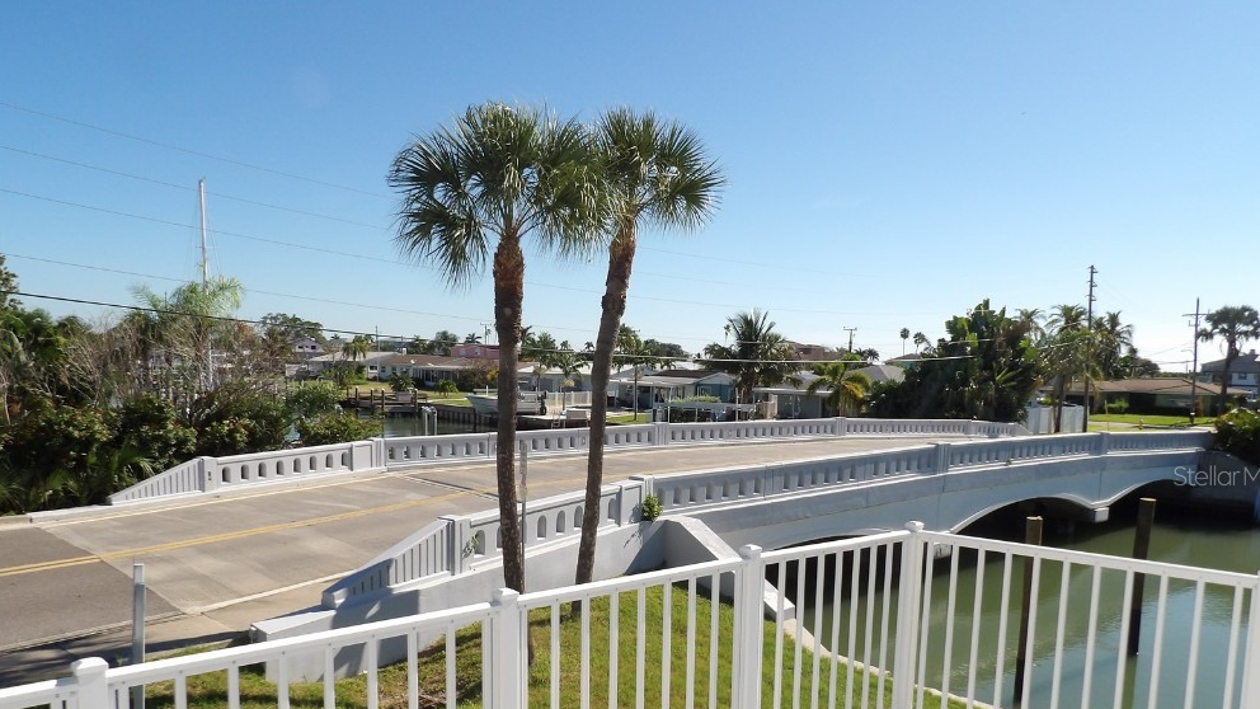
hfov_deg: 69.9
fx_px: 902
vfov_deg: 42.3
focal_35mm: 27
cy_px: 475
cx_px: 643
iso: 100
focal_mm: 4.3
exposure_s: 1/606
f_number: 4.6
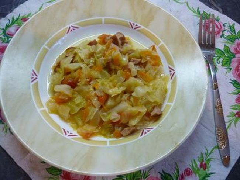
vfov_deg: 43.0
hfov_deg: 55.3
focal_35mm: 33
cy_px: 90
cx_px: 120
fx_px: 229
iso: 250
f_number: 2.8
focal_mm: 5.5
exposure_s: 1/30
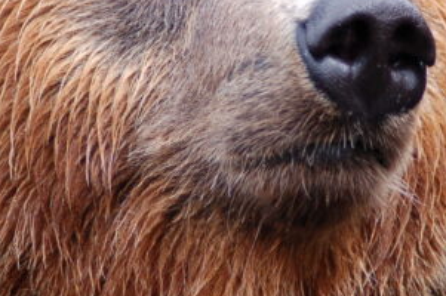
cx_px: 234
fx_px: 6859
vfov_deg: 2.5
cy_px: 87
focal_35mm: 554
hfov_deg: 3.7
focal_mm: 145
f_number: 4.5
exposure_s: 1/500
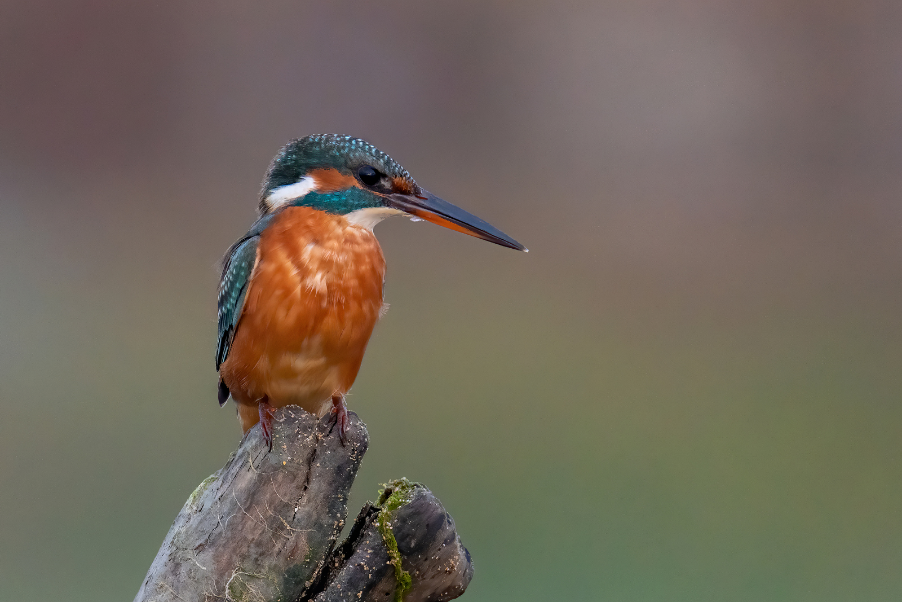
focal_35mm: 900
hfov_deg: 2.3
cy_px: 301
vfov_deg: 1.5
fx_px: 22550
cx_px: 451
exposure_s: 1/1250
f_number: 6.3
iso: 3200
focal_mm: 600
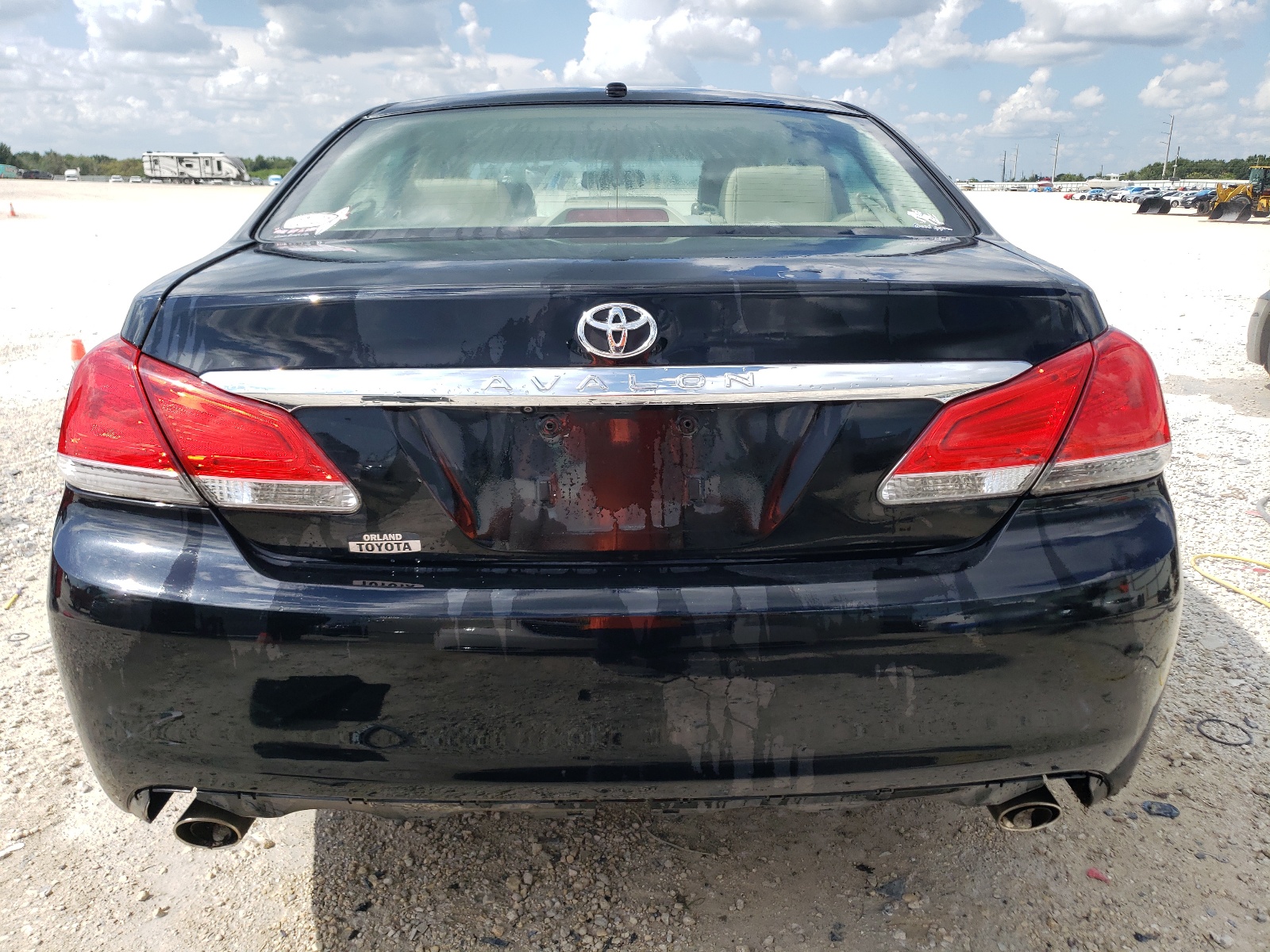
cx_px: 635
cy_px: 476
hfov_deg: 67.3
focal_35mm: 26
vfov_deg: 53.1
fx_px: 954
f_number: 1.5
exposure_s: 1/2500
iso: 50
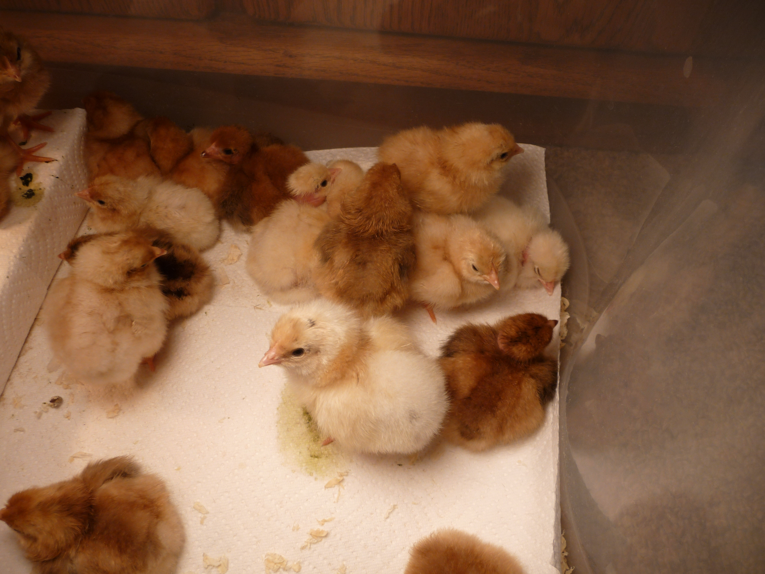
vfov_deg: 49.7
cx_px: 382
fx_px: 619
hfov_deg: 63.4
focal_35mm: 28
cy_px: 287
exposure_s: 1/60
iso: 100
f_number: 3.3
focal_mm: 4.7
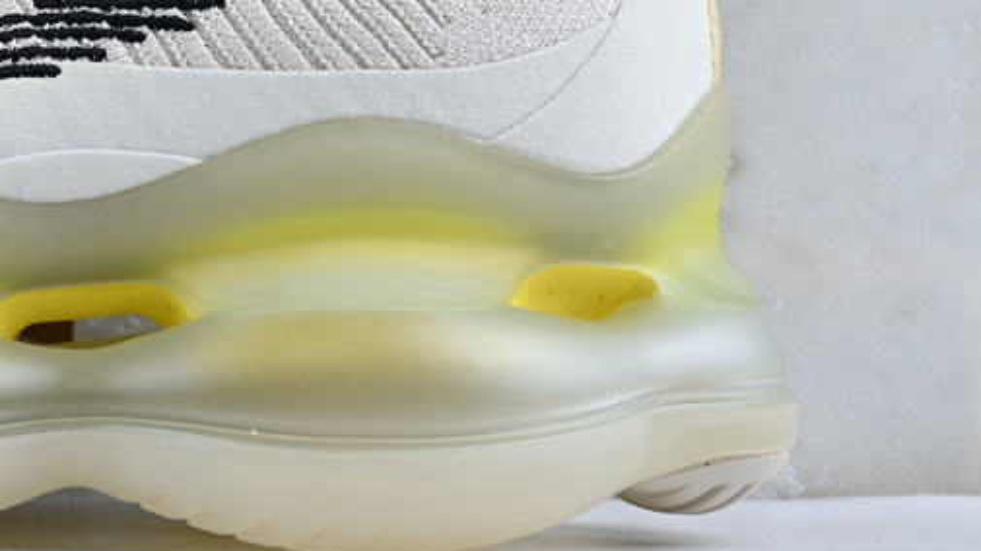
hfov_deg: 17.9
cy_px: 78
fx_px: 2962
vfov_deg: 10.6
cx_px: -171
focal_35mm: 114
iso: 100
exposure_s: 1/50
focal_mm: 30.5
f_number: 4.8
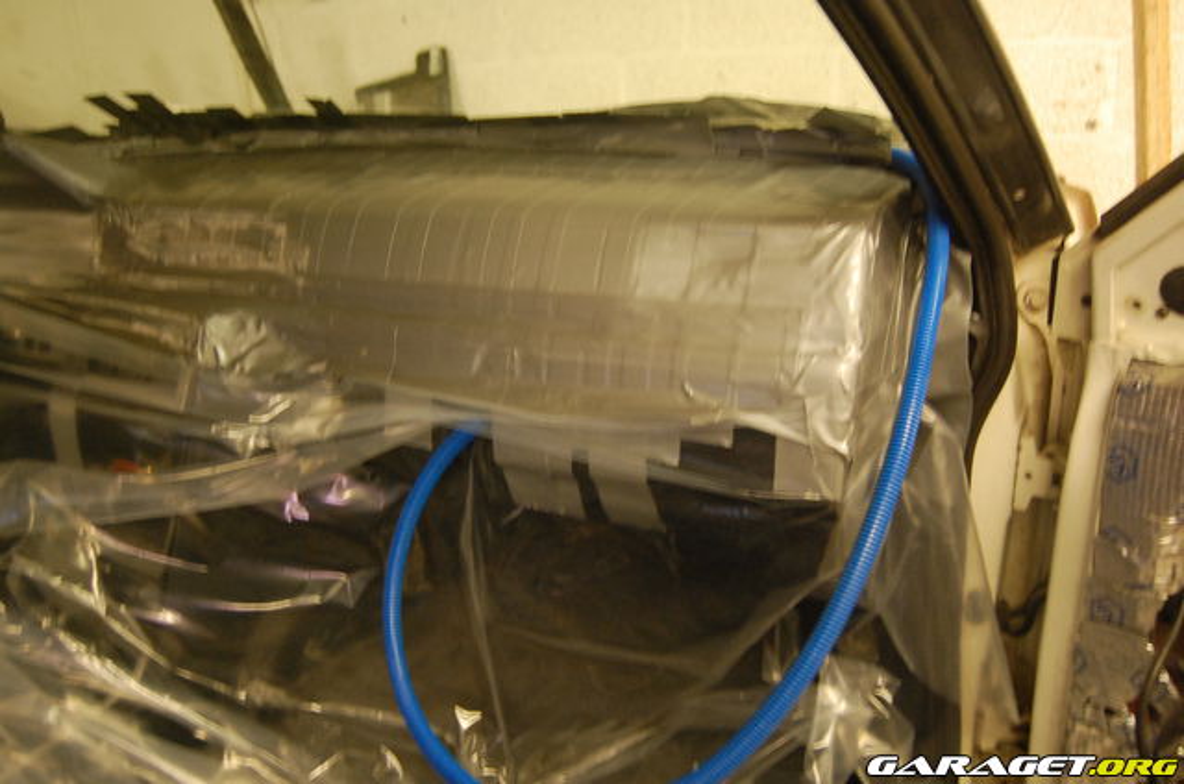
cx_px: 592
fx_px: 985
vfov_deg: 43.4
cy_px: 392
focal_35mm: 30
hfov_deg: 62.0
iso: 1250
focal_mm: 20
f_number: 3.8
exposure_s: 1/8
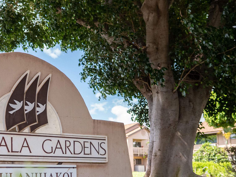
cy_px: 141
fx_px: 327
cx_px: 18
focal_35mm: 48
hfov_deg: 36.8
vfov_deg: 29.6
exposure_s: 1/1600
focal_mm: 12
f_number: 1.4
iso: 400
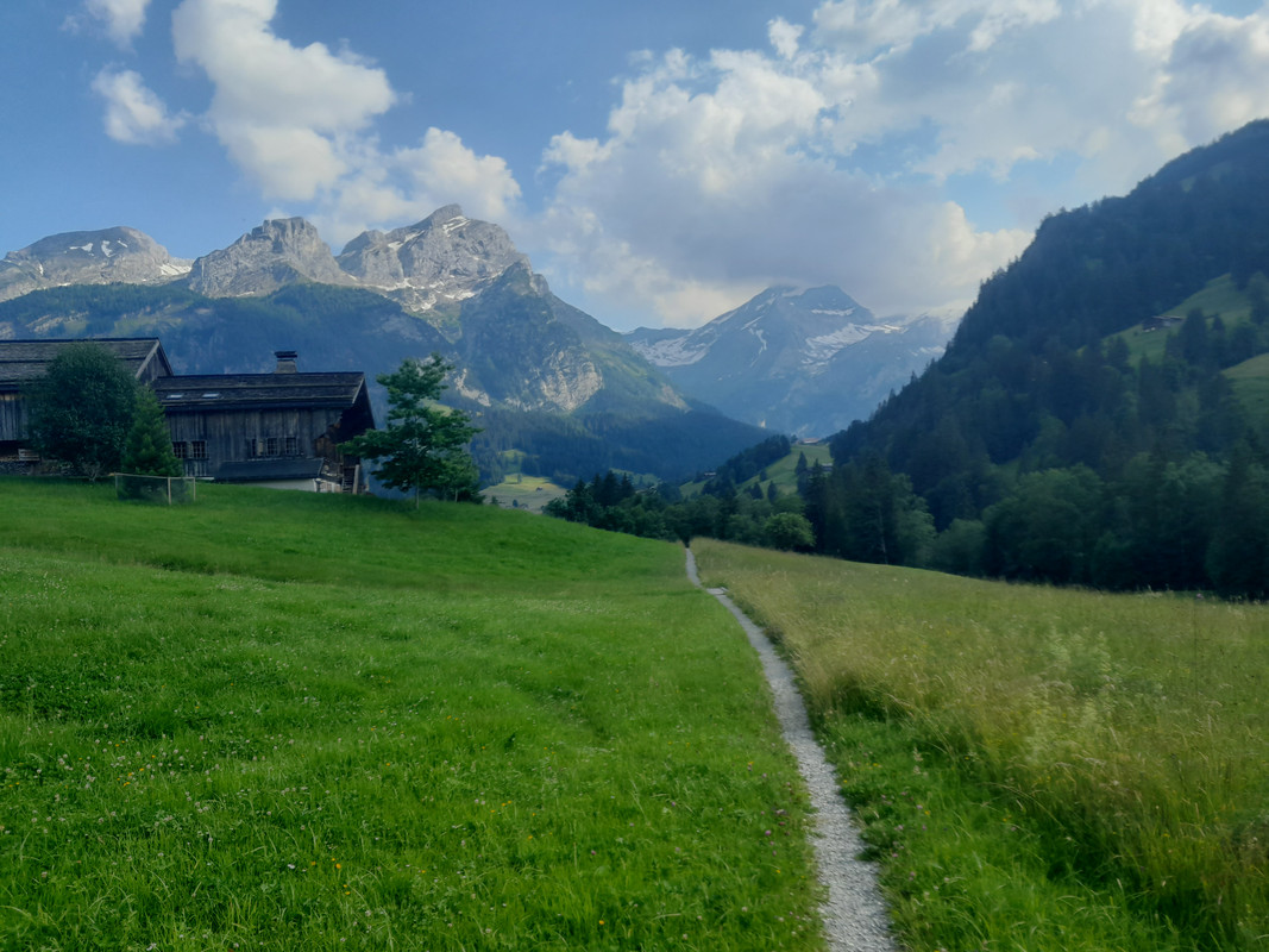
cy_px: 476
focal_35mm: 26
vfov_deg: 53.1
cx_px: 634
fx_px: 953
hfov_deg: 67.3
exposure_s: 1/898
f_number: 1.8
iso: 40
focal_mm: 4
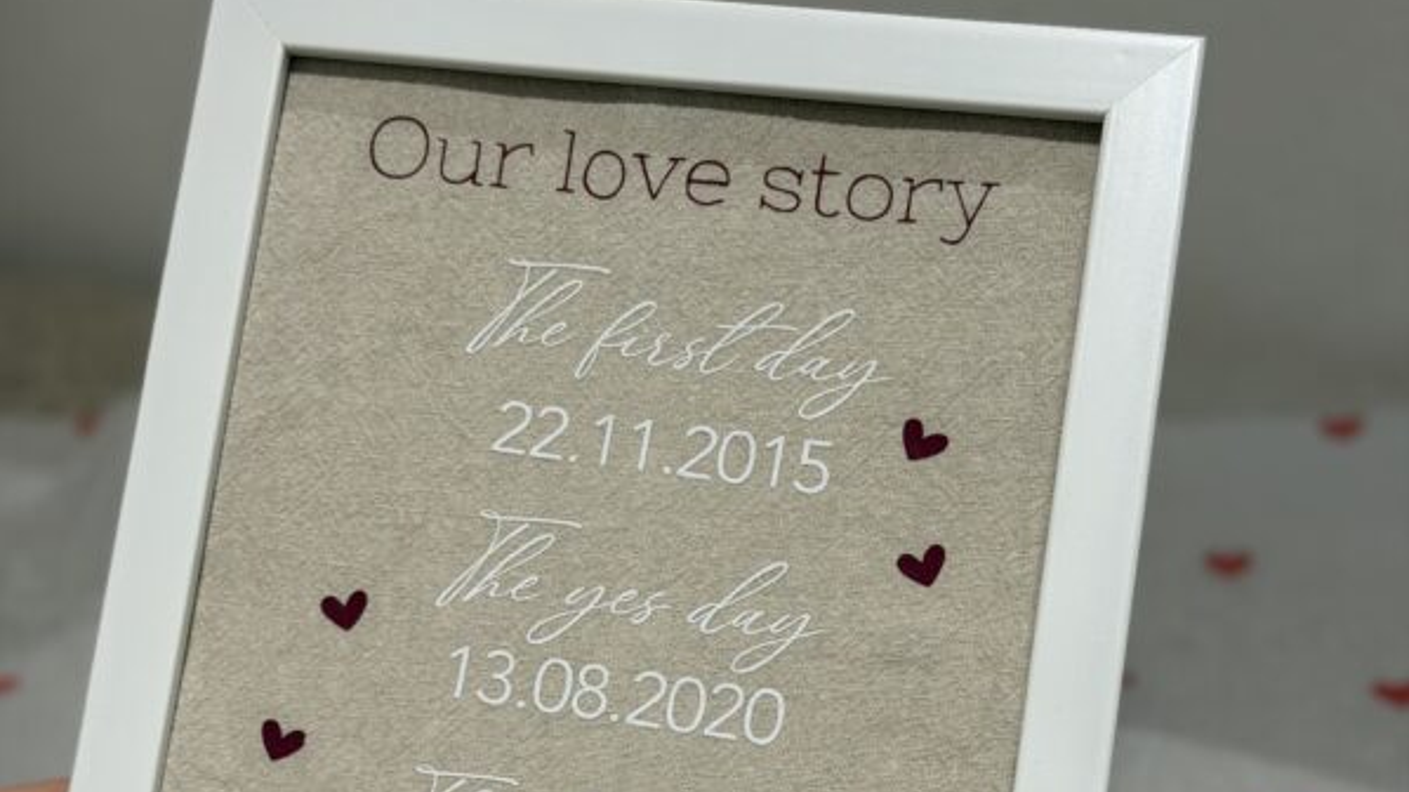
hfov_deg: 30.2
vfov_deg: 17.0
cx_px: 704
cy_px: 700
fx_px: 2615
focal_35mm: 70
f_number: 1.78
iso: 64
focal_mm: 6.76
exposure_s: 1/50
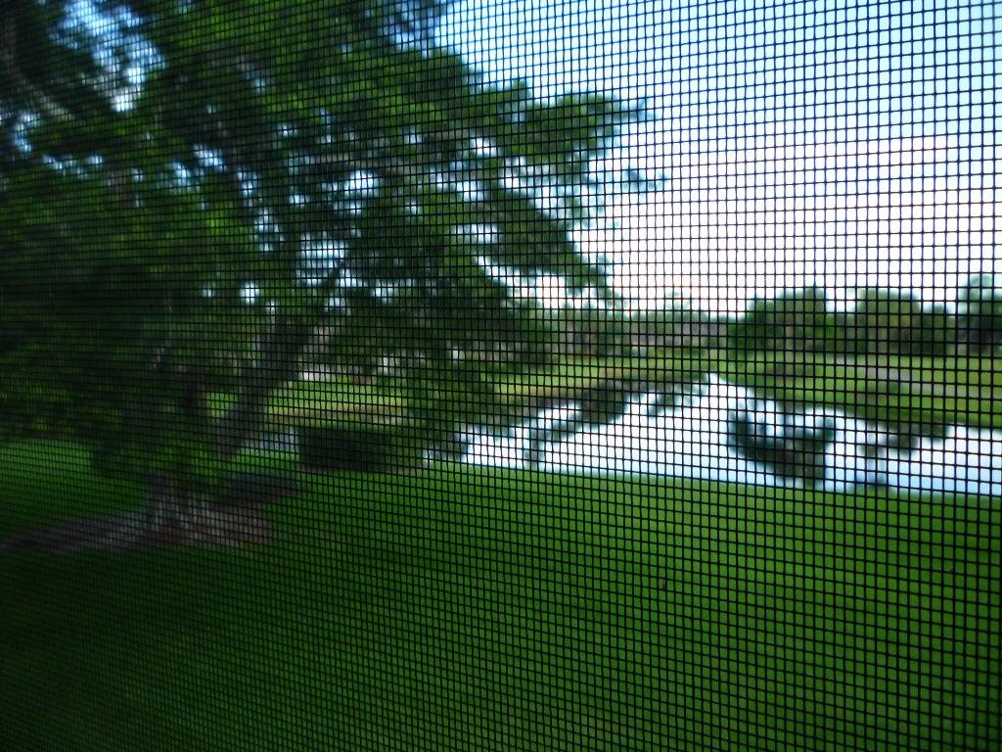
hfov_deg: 61.7
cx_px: 501
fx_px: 839
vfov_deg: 48.2
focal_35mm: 29
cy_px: 376
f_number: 3.3
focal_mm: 5.2
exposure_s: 1/200
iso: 160
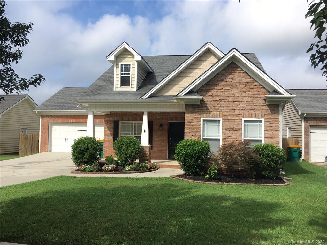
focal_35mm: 29
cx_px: 164
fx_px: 274
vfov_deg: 48.2
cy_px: 122
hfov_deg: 61.7
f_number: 2.2
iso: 25
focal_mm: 4.15
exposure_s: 1/1131
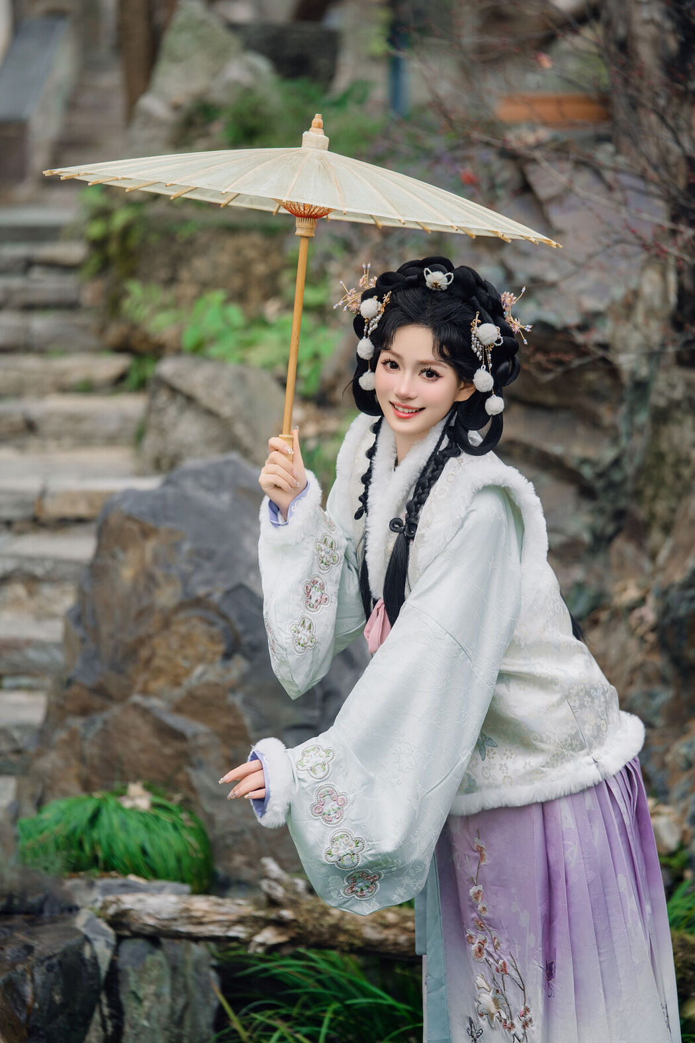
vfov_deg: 17.5
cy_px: 522
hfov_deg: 11.7
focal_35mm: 117
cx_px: 348
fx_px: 3388
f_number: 2.8
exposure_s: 1/320
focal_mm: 117
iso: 100
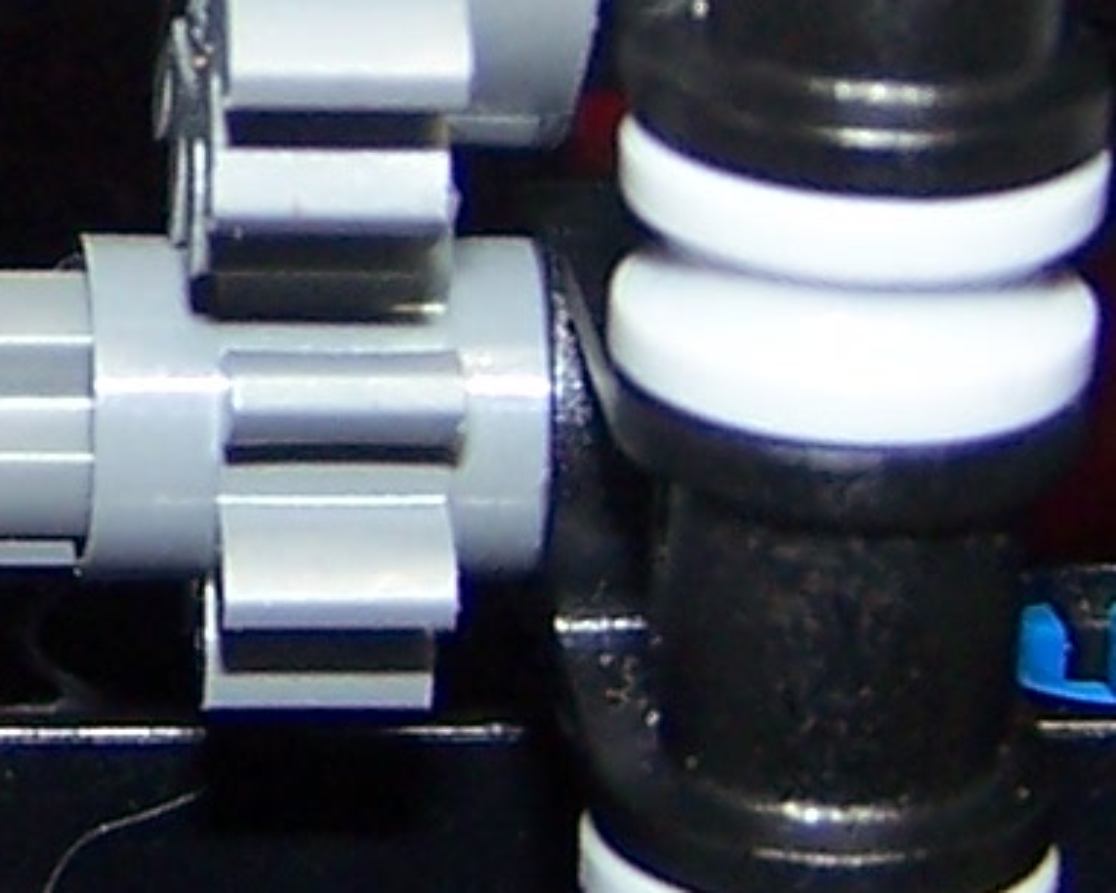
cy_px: -416
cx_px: -536
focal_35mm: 251
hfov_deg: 7.6
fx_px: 8292
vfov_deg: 6.1
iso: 80
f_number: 2.8
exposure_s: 1/60
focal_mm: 6.3
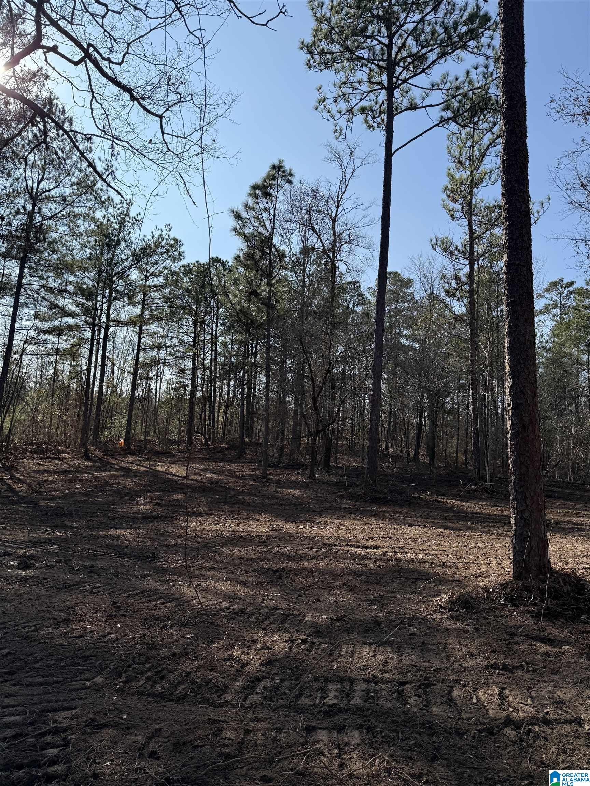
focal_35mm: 24
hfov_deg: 56.8
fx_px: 545
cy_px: 393
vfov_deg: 71.6
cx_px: 295
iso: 100
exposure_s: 1/5319
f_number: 1.78
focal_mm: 6.76
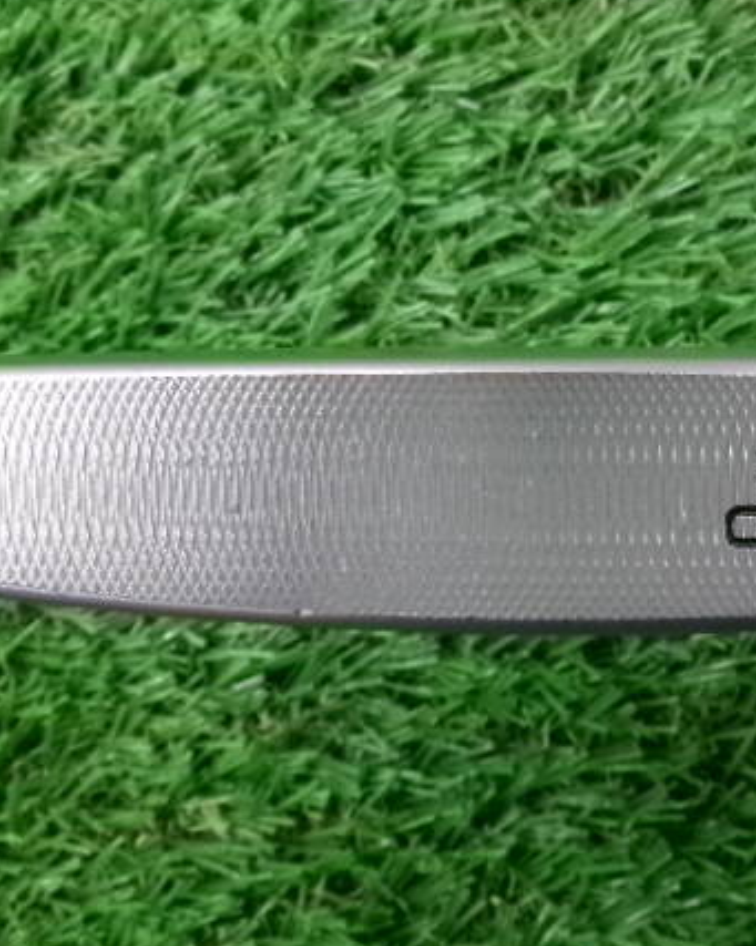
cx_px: 523
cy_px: 463
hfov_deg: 36.0
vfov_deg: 44.8
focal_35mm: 41
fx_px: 1148
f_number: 3.9
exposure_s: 1/34
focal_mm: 5.1
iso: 800
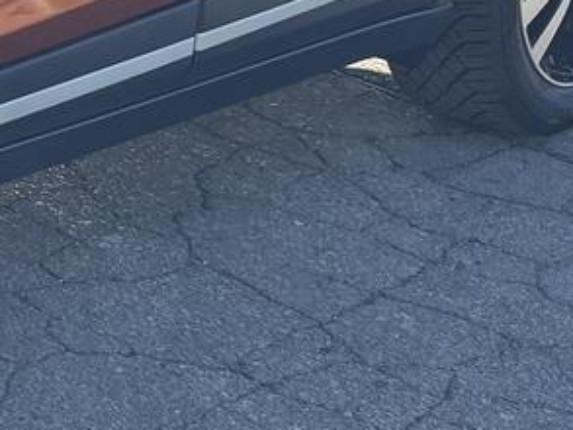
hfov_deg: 12.0
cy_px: -88
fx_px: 2351
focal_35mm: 142
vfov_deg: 10.3
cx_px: -657
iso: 50
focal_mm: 5.96
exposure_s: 1/1139
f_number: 1.6
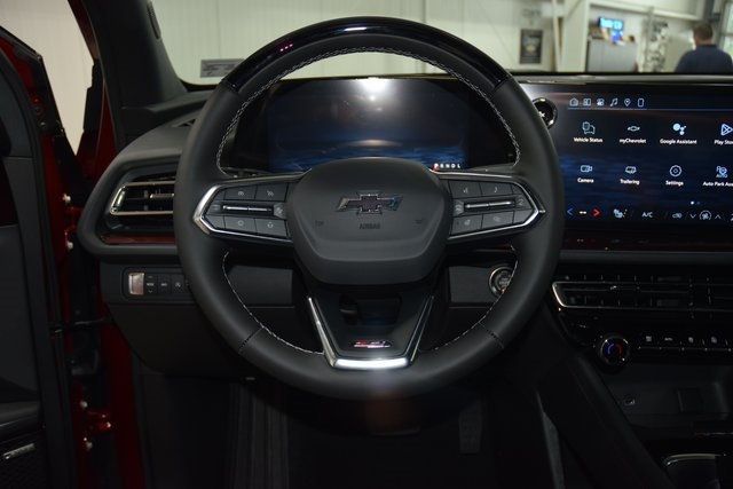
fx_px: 550
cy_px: 244
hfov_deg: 67.4
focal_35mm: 27
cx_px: 366
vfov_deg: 48.0
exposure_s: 1/60
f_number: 3.5
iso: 720
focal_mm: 18
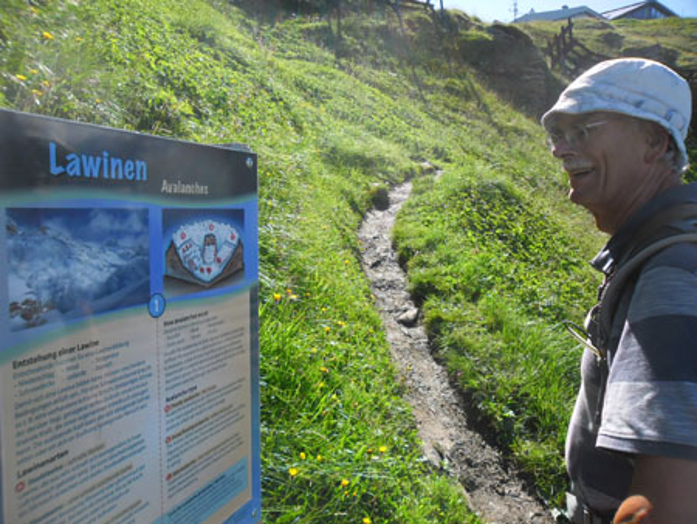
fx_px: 544
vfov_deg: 51.4
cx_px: 348
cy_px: 262
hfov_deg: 65.3
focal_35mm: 27
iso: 80
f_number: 3.5
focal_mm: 4.9
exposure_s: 1/346
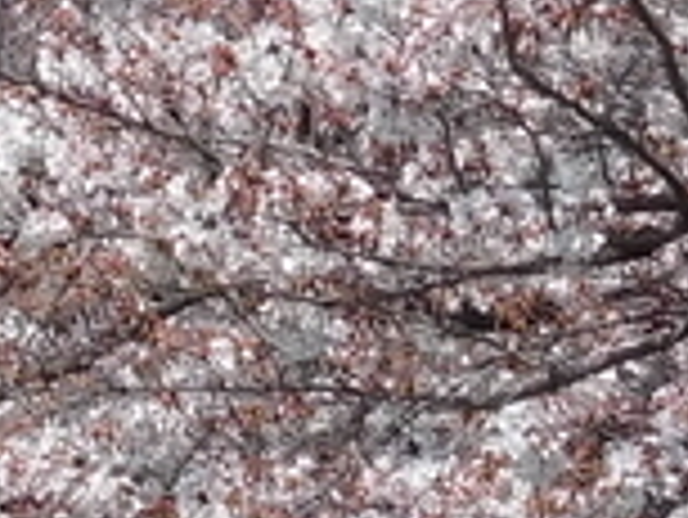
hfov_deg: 1.8
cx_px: -94
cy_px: -315
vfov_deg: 1.4
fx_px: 21840
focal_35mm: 1098
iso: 125
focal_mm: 25
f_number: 5.1
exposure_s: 1/640
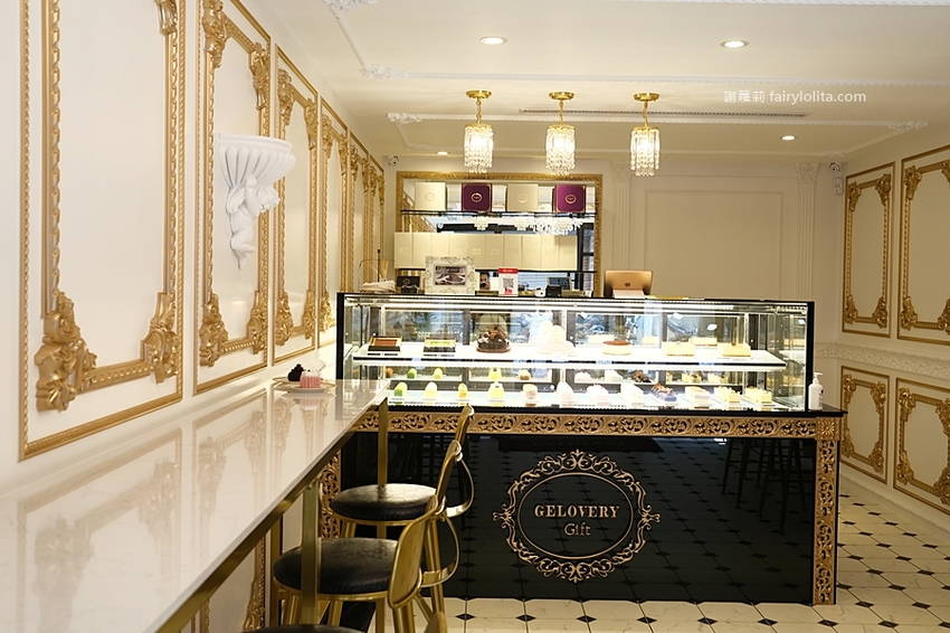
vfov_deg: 37.8
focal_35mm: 35
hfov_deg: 54.5
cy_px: 316
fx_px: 923
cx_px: 475
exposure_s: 1/70
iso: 500
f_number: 5
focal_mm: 23
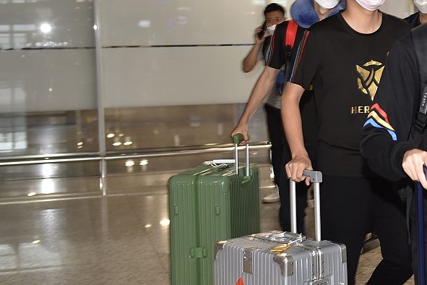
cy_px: 174
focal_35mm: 65
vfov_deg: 20.9
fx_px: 771
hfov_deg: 30.0
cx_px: 363
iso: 800
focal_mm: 32
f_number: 4
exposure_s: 1/80
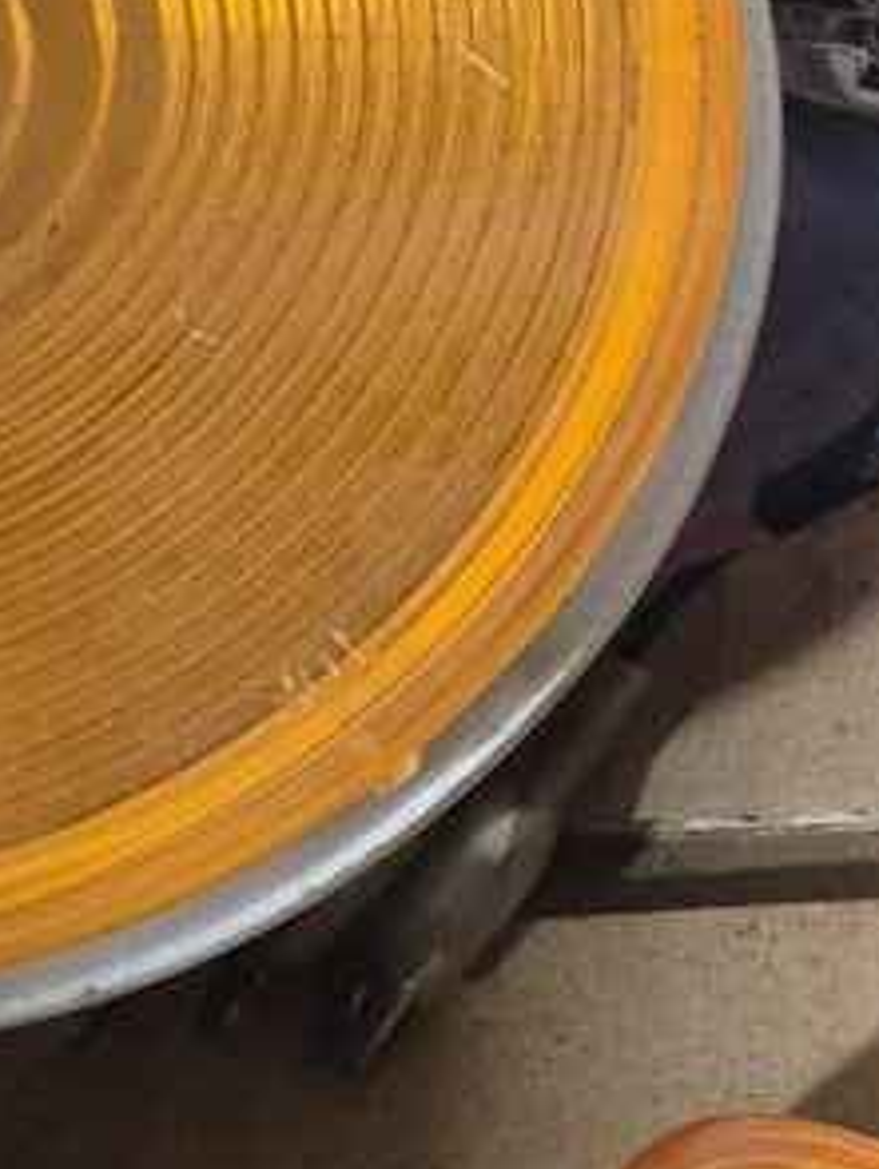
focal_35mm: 150
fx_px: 5071
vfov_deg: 13.0
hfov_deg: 9.3
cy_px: 40
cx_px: 1702
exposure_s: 1/120
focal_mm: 5.4
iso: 1000
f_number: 1.8
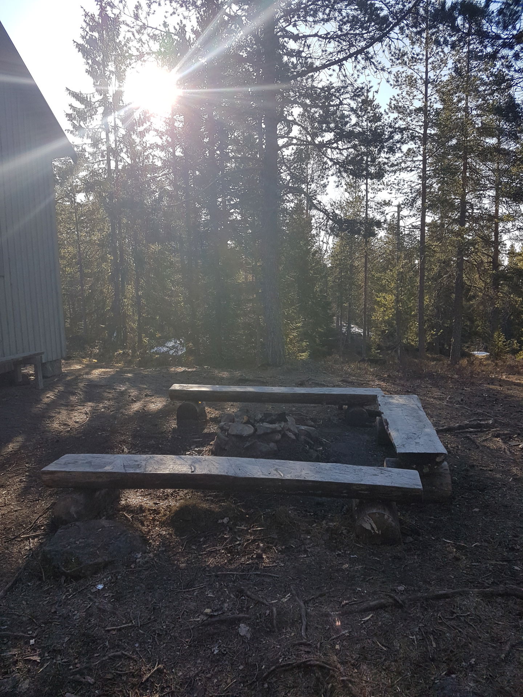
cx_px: 262
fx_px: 524
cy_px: 348
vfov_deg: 67.3
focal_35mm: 26
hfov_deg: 53.1
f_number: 1.7
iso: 40
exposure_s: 1/1308
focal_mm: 4.2
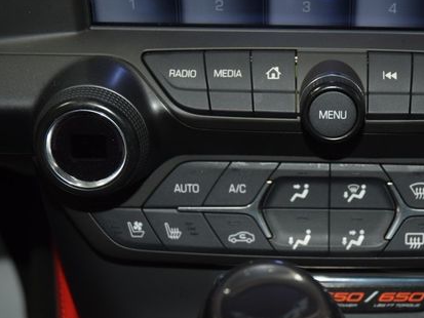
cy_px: 150
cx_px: 327
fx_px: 931
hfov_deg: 25.3
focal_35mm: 76
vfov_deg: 19.4
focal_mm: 34
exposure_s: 1/50
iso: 720
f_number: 4
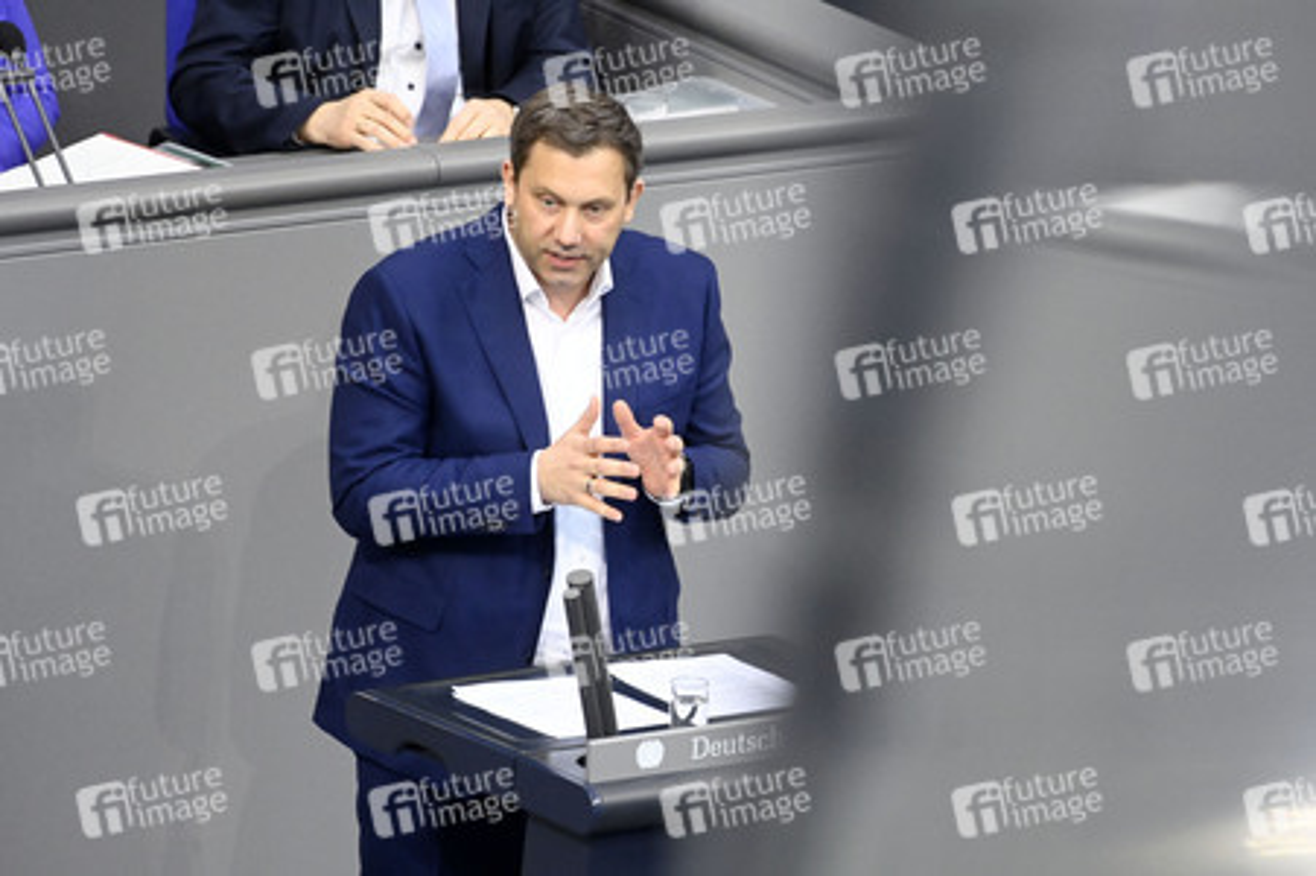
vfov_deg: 3.3
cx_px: 658
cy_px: 438
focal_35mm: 410
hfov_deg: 5.0
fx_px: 14976
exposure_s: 1/400
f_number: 5.6
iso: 10000
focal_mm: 410
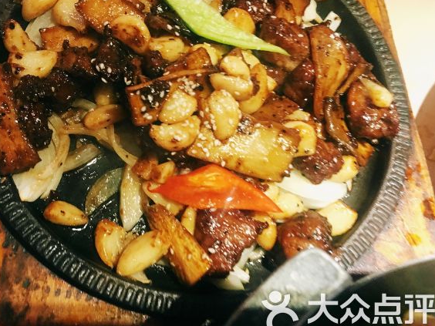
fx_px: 452
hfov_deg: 51.2
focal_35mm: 36
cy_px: 147
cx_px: 185
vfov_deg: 39.6
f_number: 2.2
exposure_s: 1/10
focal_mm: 4.15
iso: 80
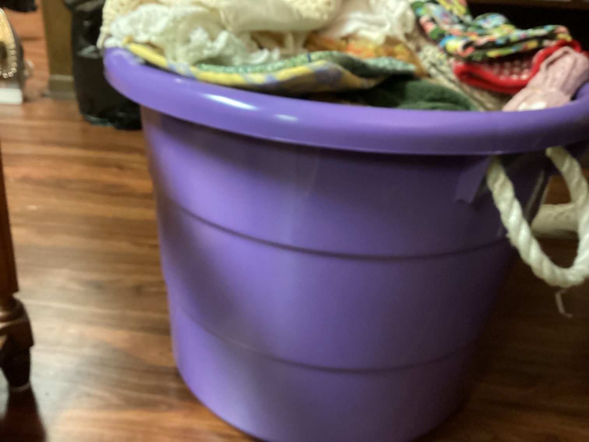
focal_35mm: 31
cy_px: 221
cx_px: 294
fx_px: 528
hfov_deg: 58.3
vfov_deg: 45.4
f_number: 2.4
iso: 640
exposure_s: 1/24
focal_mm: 3.3
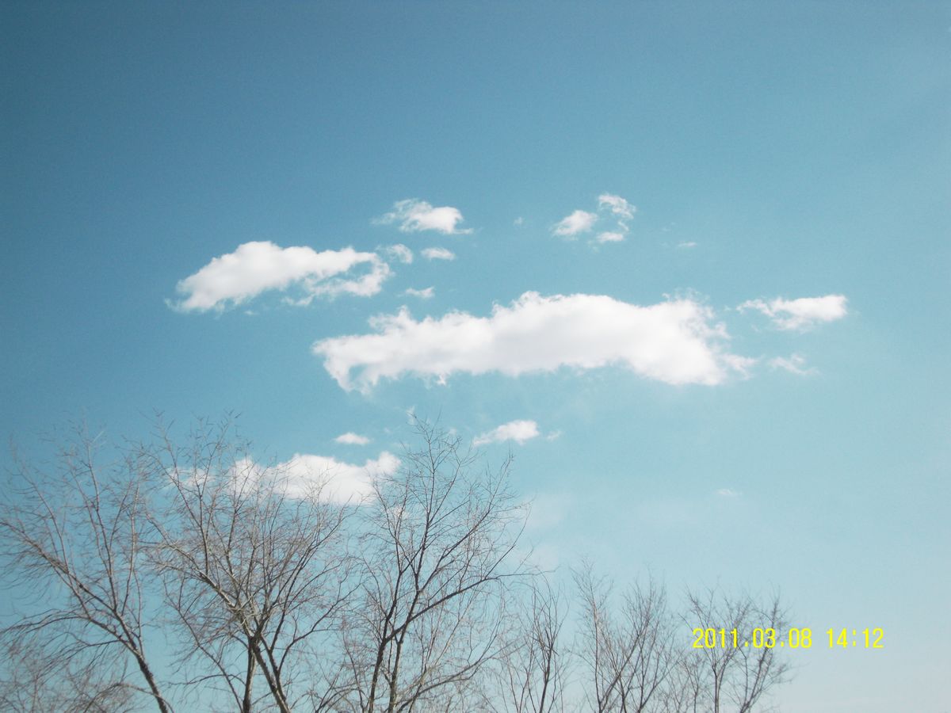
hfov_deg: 39.7
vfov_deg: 30.3
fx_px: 1319
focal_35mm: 48
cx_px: 476
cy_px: 356
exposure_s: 1/250
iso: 80
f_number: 9.9
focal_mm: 8.5
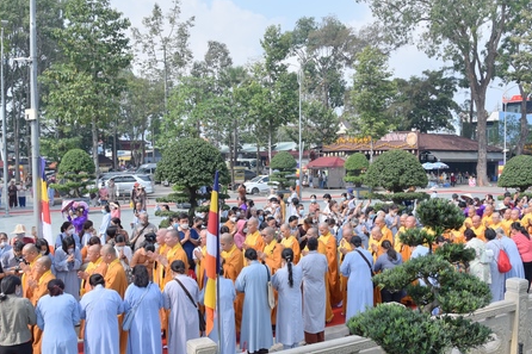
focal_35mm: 35
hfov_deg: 54.3
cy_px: 197
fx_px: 517
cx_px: 296
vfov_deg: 37.8
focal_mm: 24
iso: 125
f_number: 7.1
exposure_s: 1/320
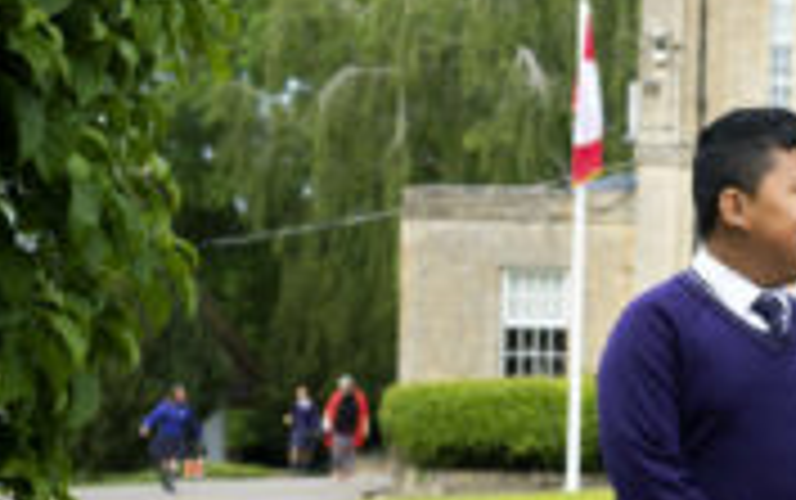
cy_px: 261
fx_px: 3583
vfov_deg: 8.0
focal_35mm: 165
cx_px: 1176
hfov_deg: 12.1
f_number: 5.6
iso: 320
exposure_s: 1/640
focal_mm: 50
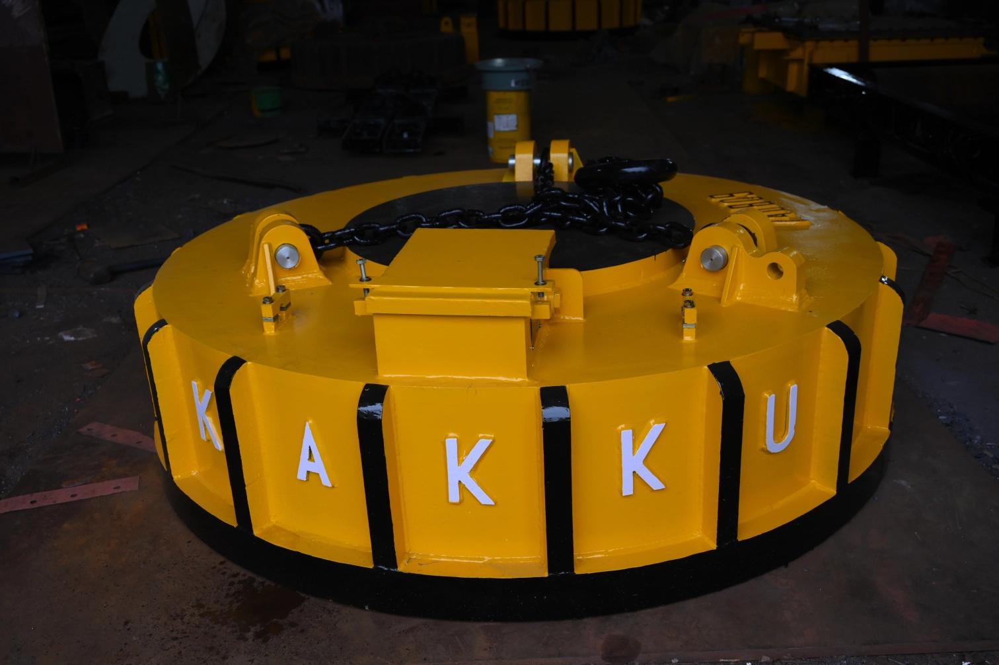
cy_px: 332
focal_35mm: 34
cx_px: 500
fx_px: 943
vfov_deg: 38.8
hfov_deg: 55.8
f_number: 4
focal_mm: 34
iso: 250
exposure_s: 1/100
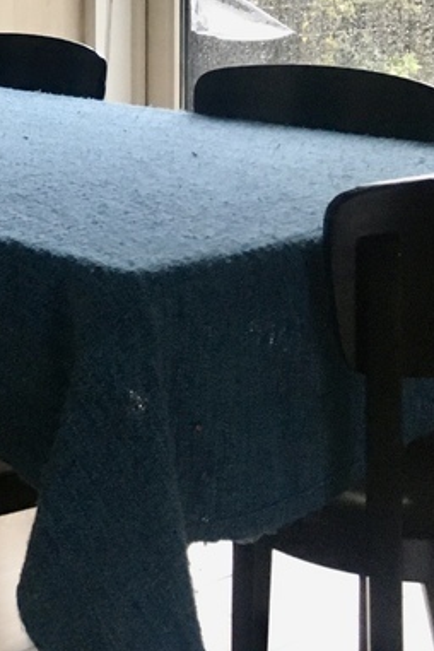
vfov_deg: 24.0
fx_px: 1465
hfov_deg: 14.4
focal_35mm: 81
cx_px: -398
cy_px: -2
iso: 200
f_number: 2.2
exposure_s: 1/33
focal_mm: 4.15
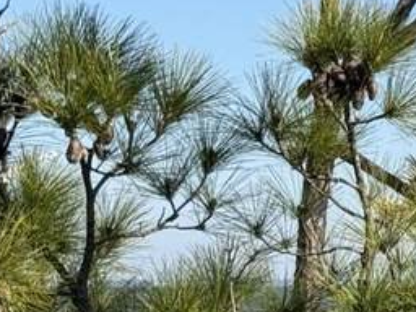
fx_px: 2884
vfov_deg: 6.2
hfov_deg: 8.2
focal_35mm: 240
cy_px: 296
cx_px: 450
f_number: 1.78
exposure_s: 1/4098
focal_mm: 6.76
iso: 64
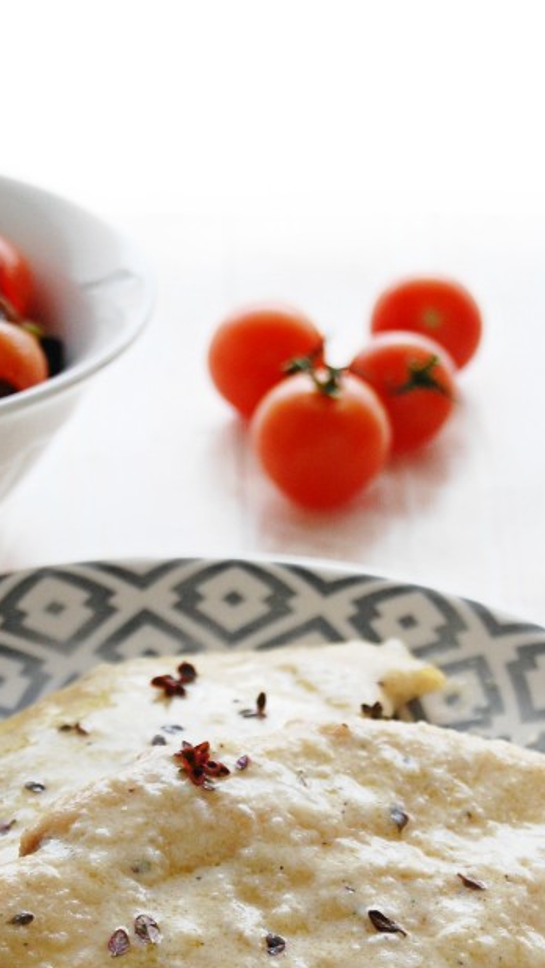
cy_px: 628
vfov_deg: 16.9
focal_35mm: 127
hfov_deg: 9.6
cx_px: 316
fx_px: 3260
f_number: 5.6
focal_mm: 50
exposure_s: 1/60
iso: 560
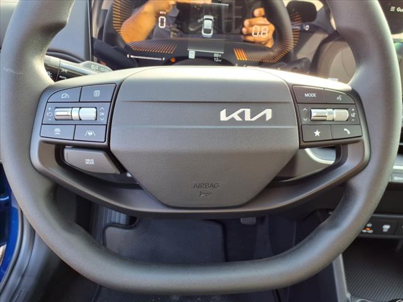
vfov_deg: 51.4
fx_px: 314
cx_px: 202
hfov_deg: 65.3
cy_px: 151
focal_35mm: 27
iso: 50
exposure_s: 1/60.2
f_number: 1.9
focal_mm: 3.58
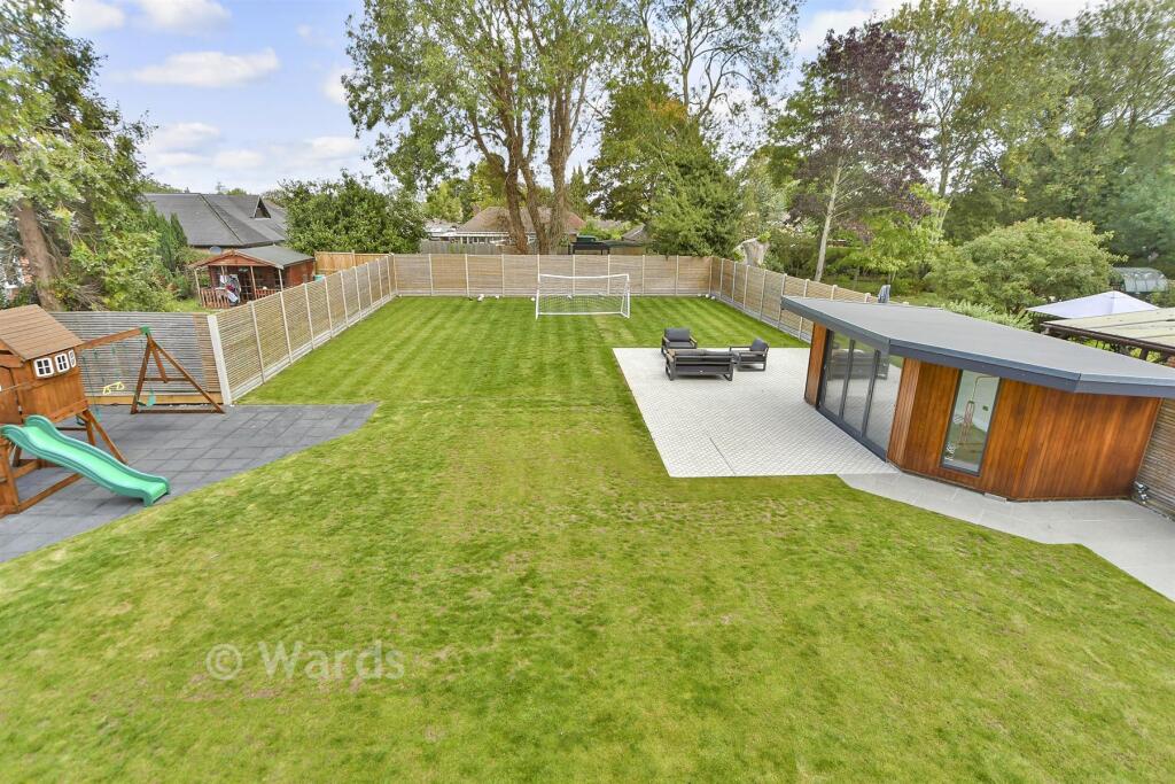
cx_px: 588
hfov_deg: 100.4
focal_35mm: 15
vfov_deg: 77.3
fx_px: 490
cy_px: 392
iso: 500
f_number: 8
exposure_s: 1/250
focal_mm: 10
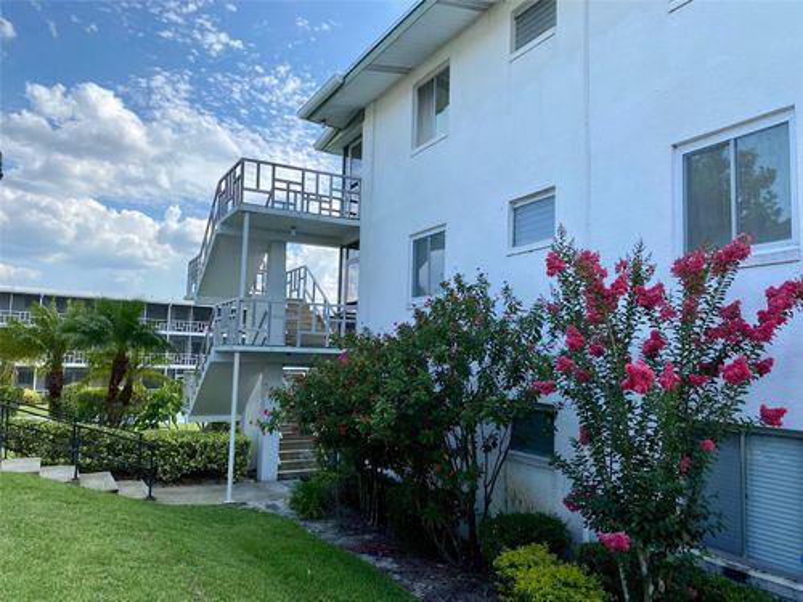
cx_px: 402
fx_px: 603
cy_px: 301
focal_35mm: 26
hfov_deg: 67.3
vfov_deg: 53.1
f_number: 1.8
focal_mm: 4.25
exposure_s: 1/1866
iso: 32
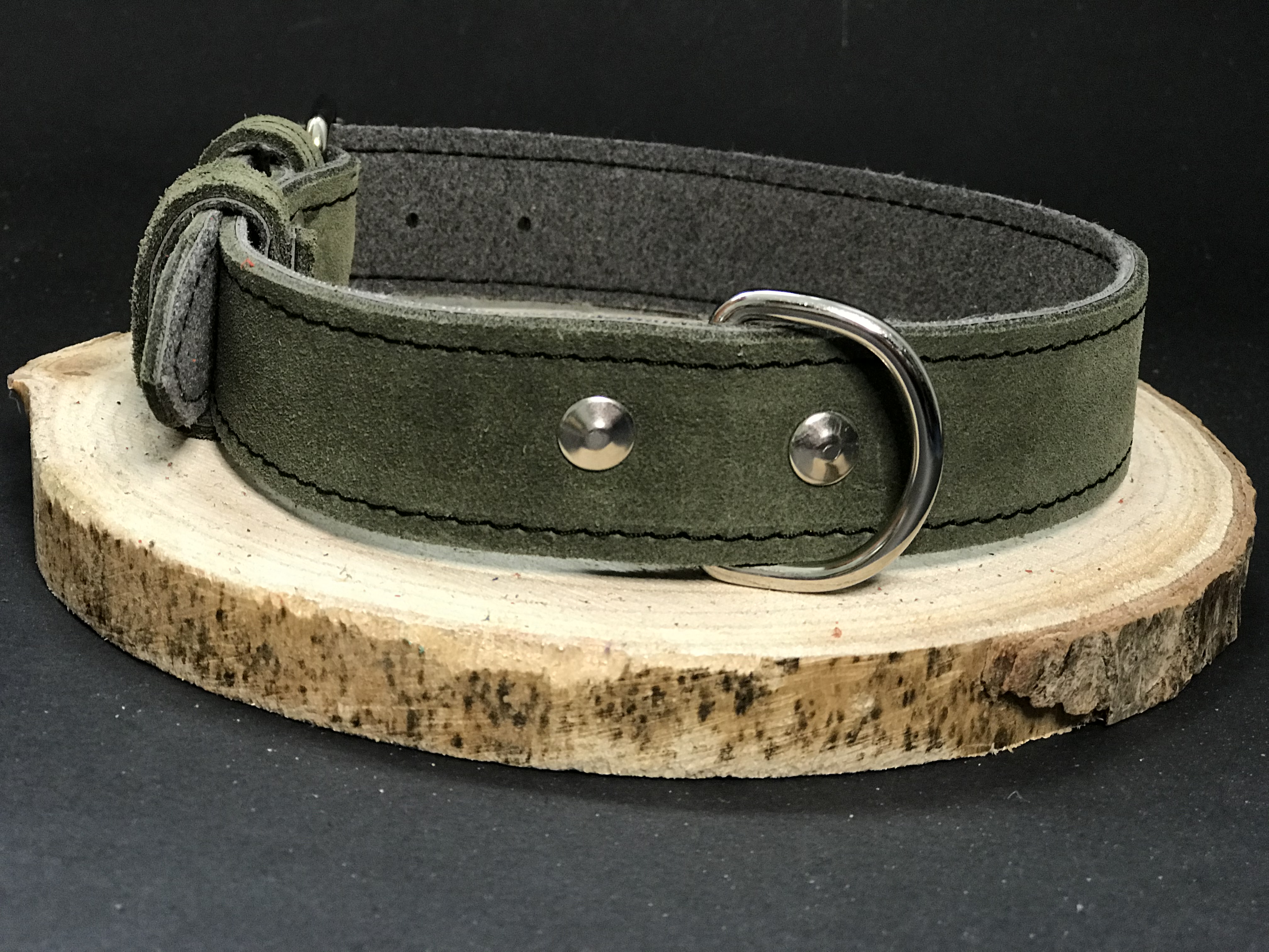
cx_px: 634
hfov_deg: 33.8
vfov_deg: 25.7
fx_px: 2090
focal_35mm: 57
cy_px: 476
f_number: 2.8
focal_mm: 6.6
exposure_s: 1/50
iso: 320
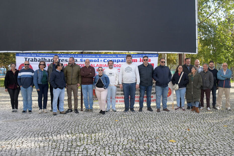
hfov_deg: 67.4
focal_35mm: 27
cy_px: 78
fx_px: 175
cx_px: 117
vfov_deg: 47.9
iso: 1000
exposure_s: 1/2500
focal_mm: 18
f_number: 3.5
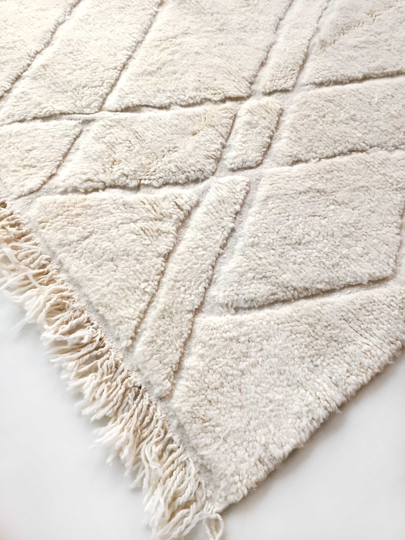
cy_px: 270
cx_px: 202
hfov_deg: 48.2
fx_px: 452
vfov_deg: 61.7
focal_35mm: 29
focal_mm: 4.15
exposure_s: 1/33
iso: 80
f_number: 2.2
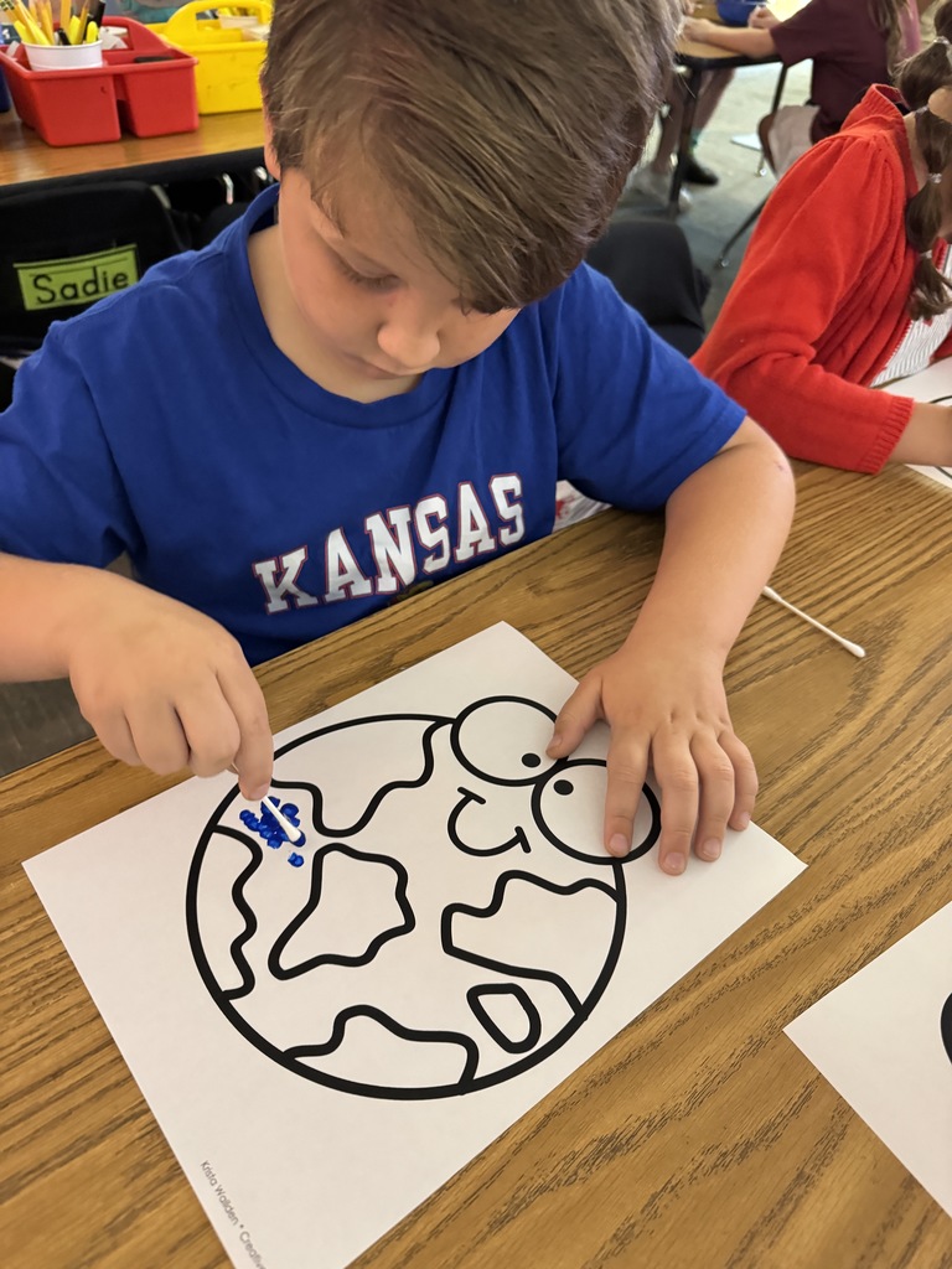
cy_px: 634
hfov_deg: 56.8
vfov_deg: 71.6
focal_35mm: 24
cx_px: 476
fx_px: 880
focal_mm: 6.76
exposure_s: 1/30
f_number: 1.78
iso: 800
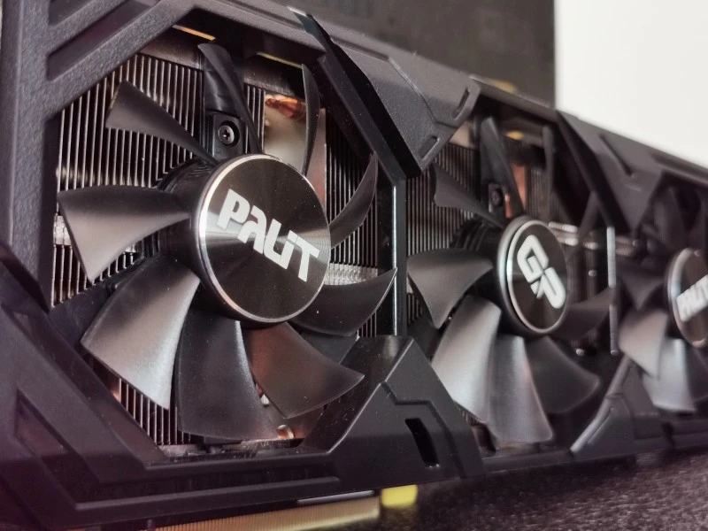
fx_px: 839
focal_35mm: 41
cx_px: 354
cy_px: 266
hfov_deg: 45.8
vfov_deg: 35.1
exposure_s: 1/120
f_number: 1.6
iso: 160
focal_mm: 5.56
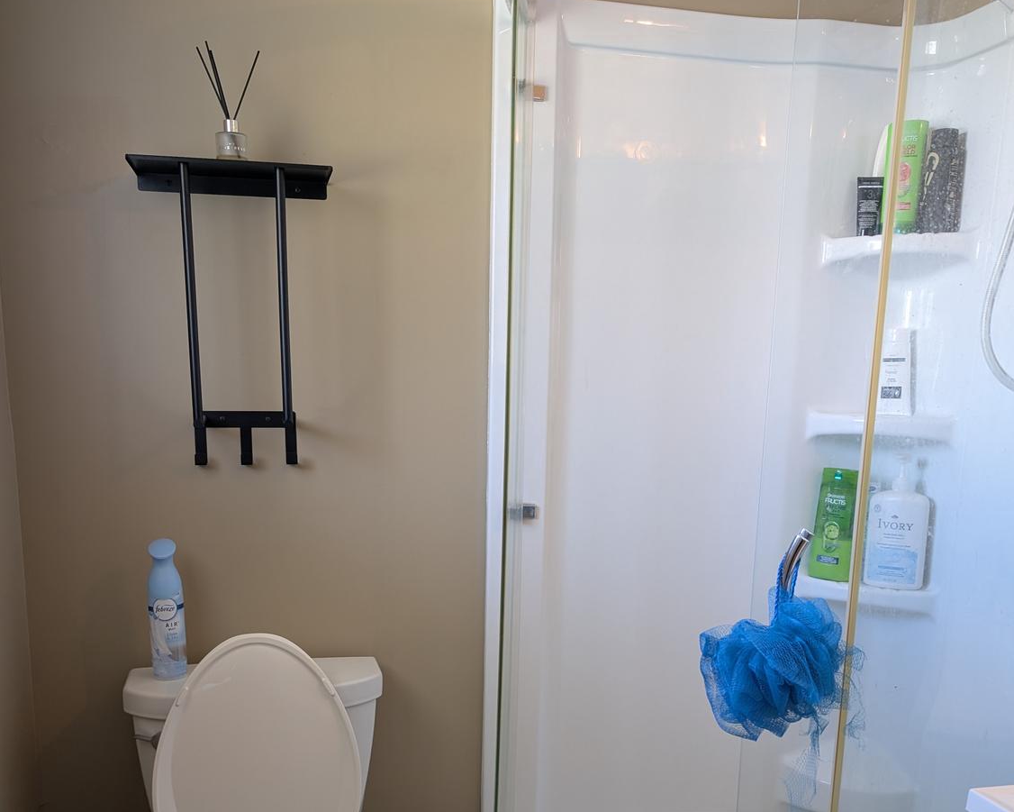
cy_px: 554
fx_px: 960
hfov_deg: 55.7
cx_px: 505
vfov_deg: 45.0
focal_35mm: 32
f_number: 1.68
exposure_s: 1/60
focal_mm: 6.9
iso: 154
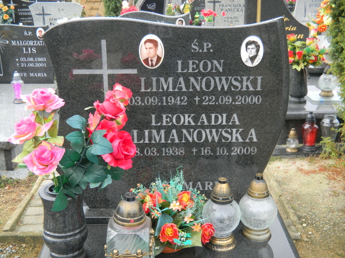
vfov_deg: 31.5
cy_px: 129
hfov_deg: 41.2
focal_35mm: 46
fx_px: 458
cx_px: 172
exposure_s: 1/77.1
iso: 80
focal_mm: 8.3
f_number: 4.1
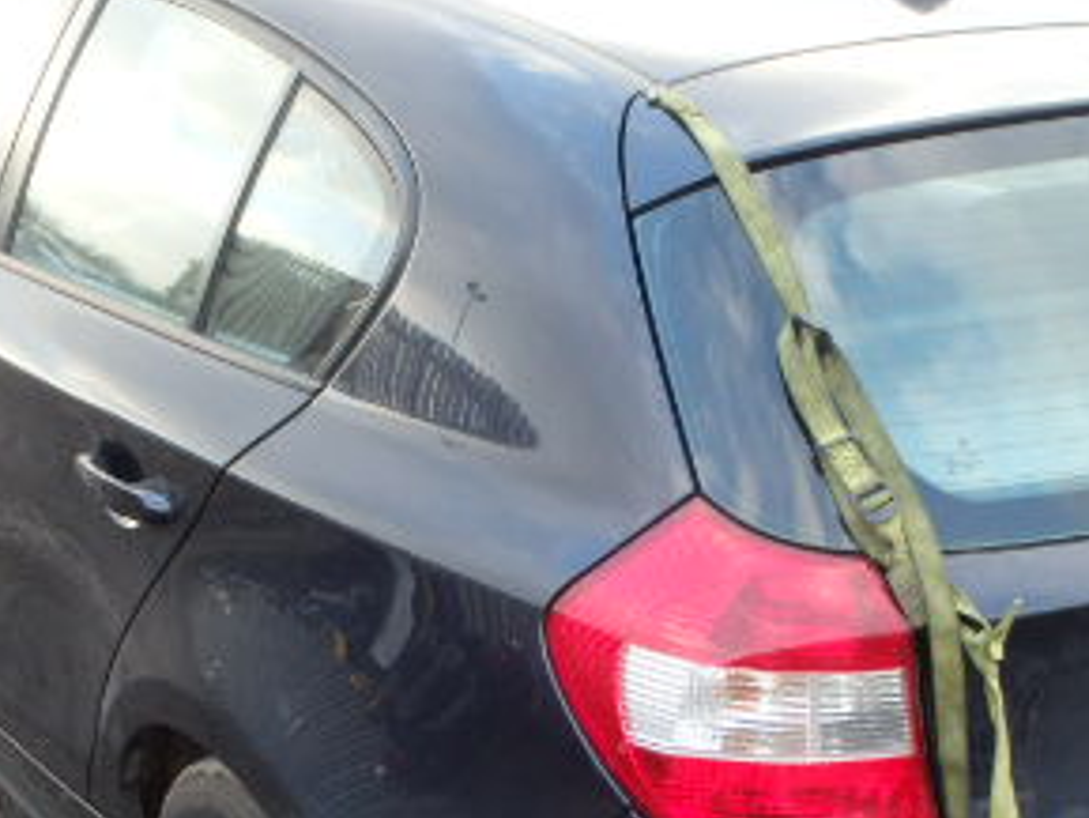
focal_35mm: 62
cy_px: 735
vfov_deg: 23.1
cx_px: 592
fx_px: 1951
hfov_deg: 31.2
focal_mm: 5
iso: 200
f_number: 3.9
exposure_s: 1/60
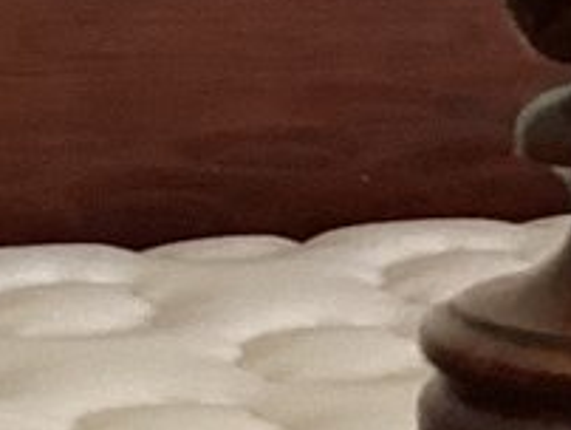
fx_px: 3831
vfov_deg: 6.3
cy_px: 615
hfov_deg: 8.5
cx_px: 620
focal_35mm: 232
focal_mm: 3.3
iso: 200
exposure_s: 1/60
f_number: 2.4
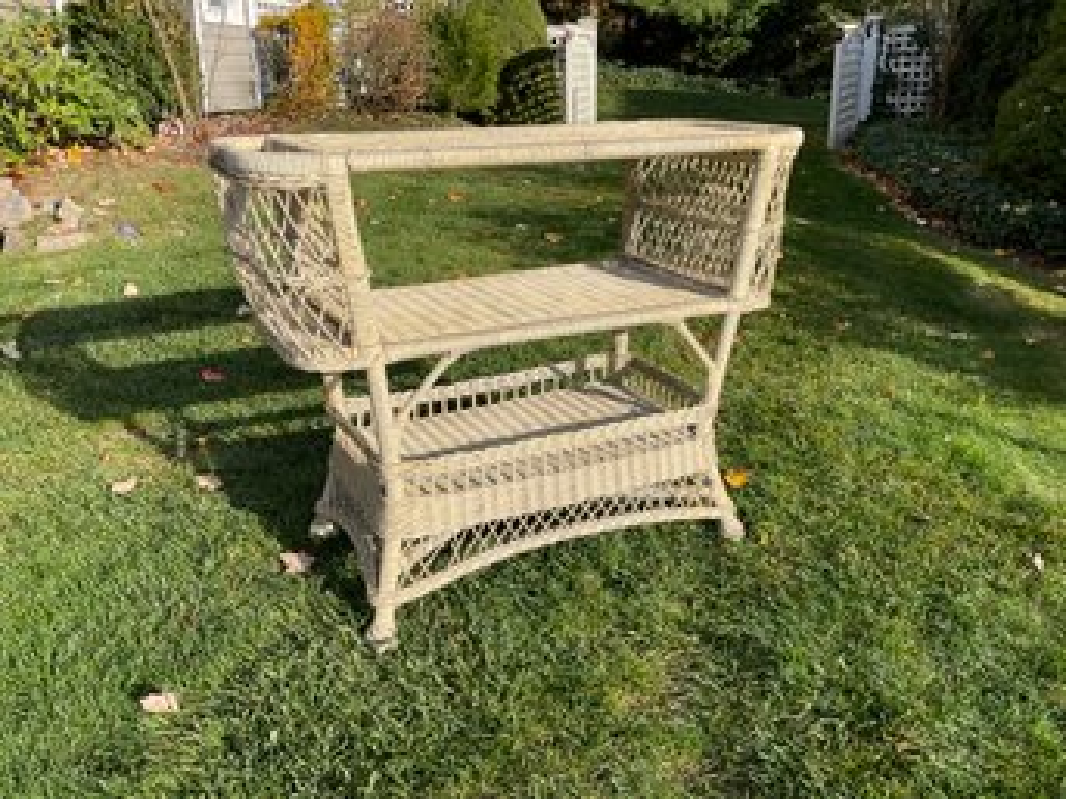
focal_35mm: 29
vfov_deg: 48.2
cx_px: 533
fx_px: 893
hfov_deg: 61.7
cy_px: 400
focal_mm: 3
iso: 16
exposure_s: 1/997
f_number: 1.8
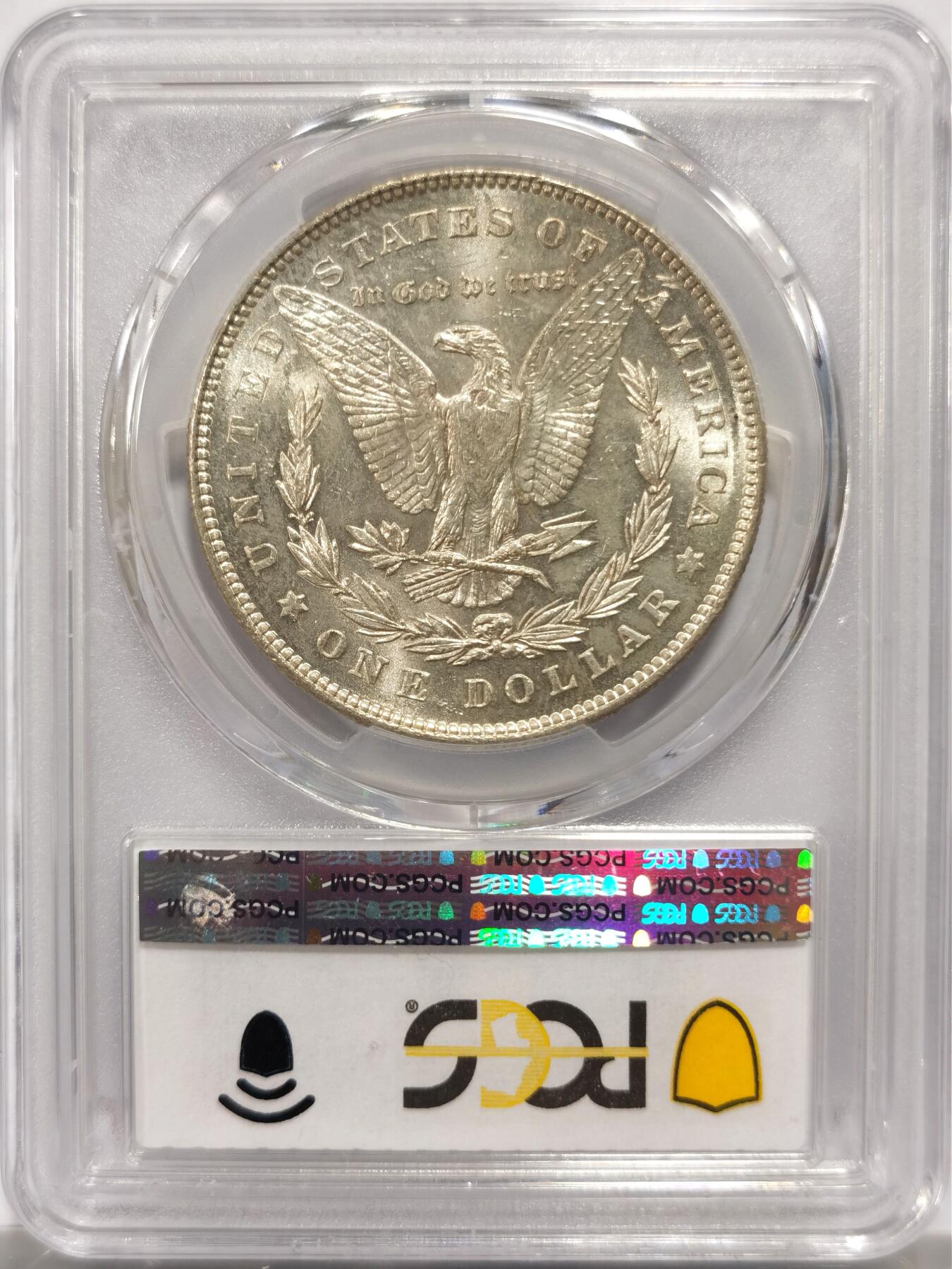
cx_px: 476
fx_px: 1980
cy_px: 634
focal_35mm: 54
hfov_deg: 27.0
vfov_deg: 35.5
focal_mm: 5.56
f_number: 16
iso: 80
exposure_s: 1/100
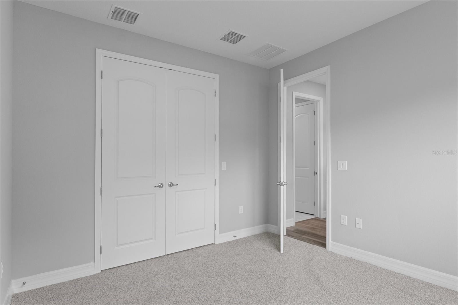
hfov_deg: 85.4
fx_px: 248
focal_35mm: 20
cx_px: 229
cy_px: 152
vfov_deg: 63.2
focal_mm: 13
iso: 320
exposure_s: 1/8
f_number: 8
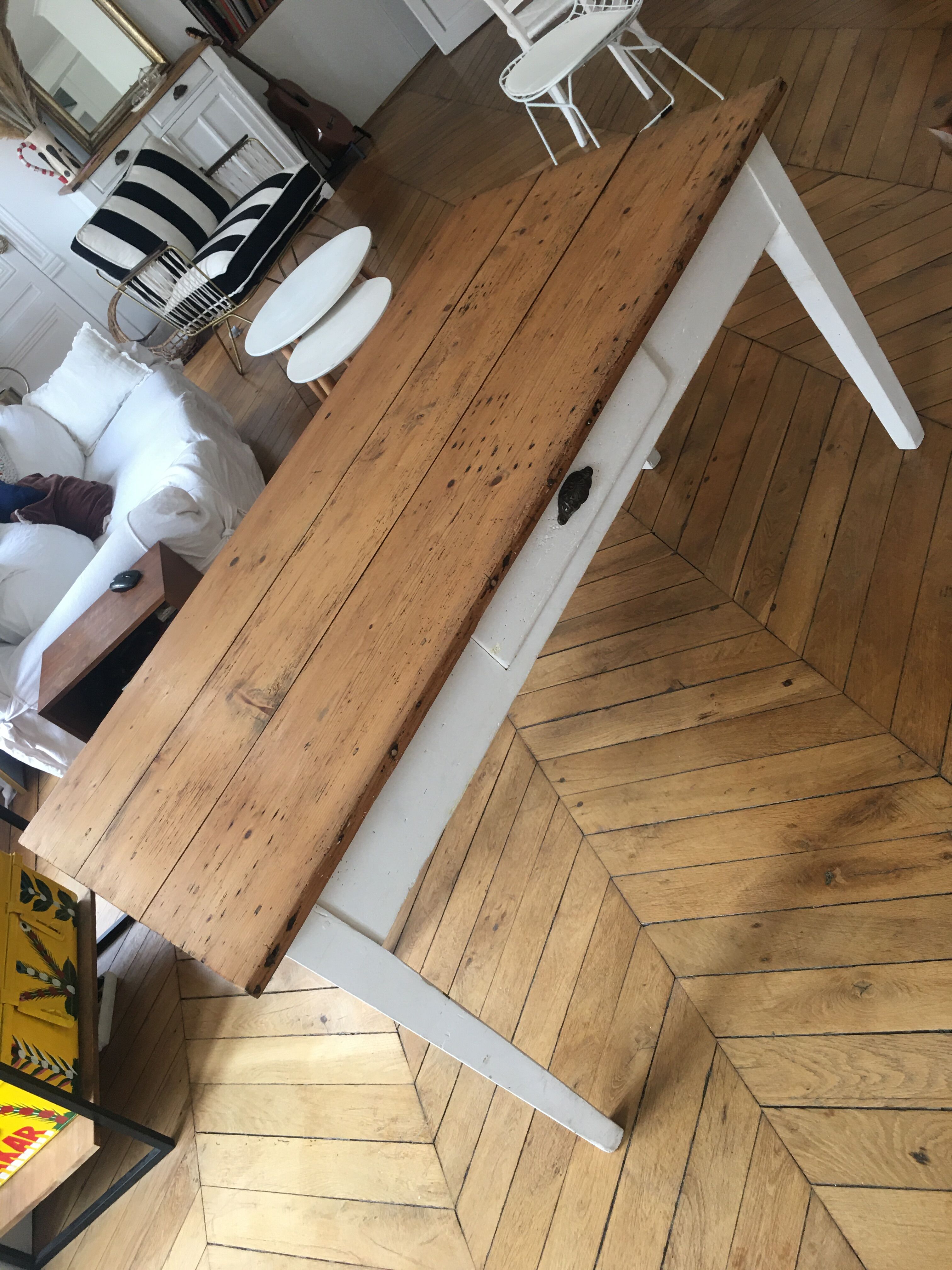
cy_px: 635
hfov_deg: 48.2
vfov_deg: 61.7
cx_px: 476
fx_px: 1063
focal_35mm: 29
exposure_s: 1/17
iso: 40
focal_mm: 4.15
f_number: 2.2
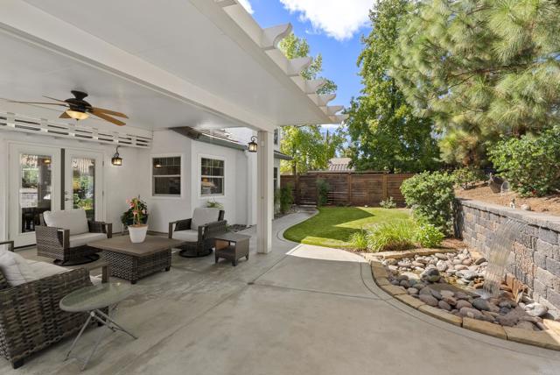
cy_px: 188
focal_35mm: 16
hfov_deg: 96.7
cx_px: 280
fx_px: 249
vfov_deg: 73.9
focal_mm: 16
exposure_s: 1/125
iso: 500
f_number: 8
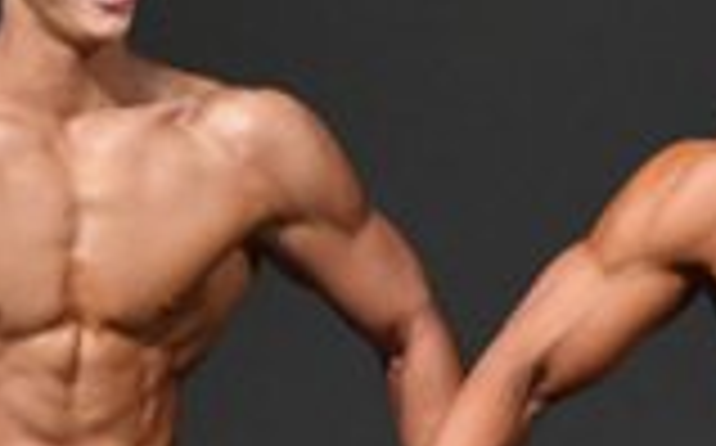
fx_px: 30564
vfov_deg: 0.8
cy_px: 716
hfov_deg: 1.3
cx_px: -245
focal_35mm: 1568
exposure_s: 1/400
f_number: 5.6
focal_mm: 210
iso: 4000
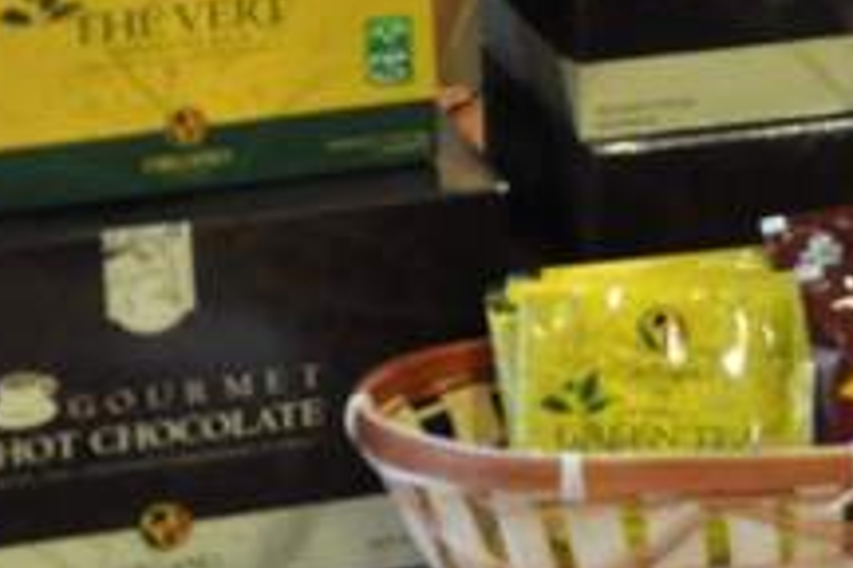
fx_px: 5047
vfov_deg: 6.4
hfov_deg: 9.2
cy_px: -221
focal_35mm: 213
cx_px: 1520
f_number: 4.2
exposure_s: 1/40
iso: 2000
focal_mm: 30
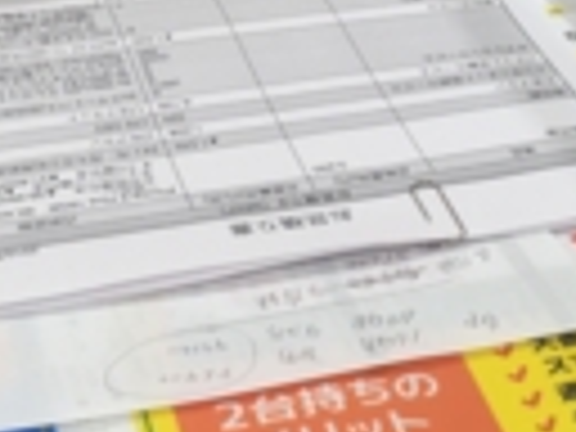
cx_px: 328
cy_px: 74
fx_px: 1880
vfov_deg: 13.0
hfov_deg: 17.4
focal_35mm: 113
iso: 40
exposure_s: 1/60
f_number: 2.2
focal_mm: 4.15
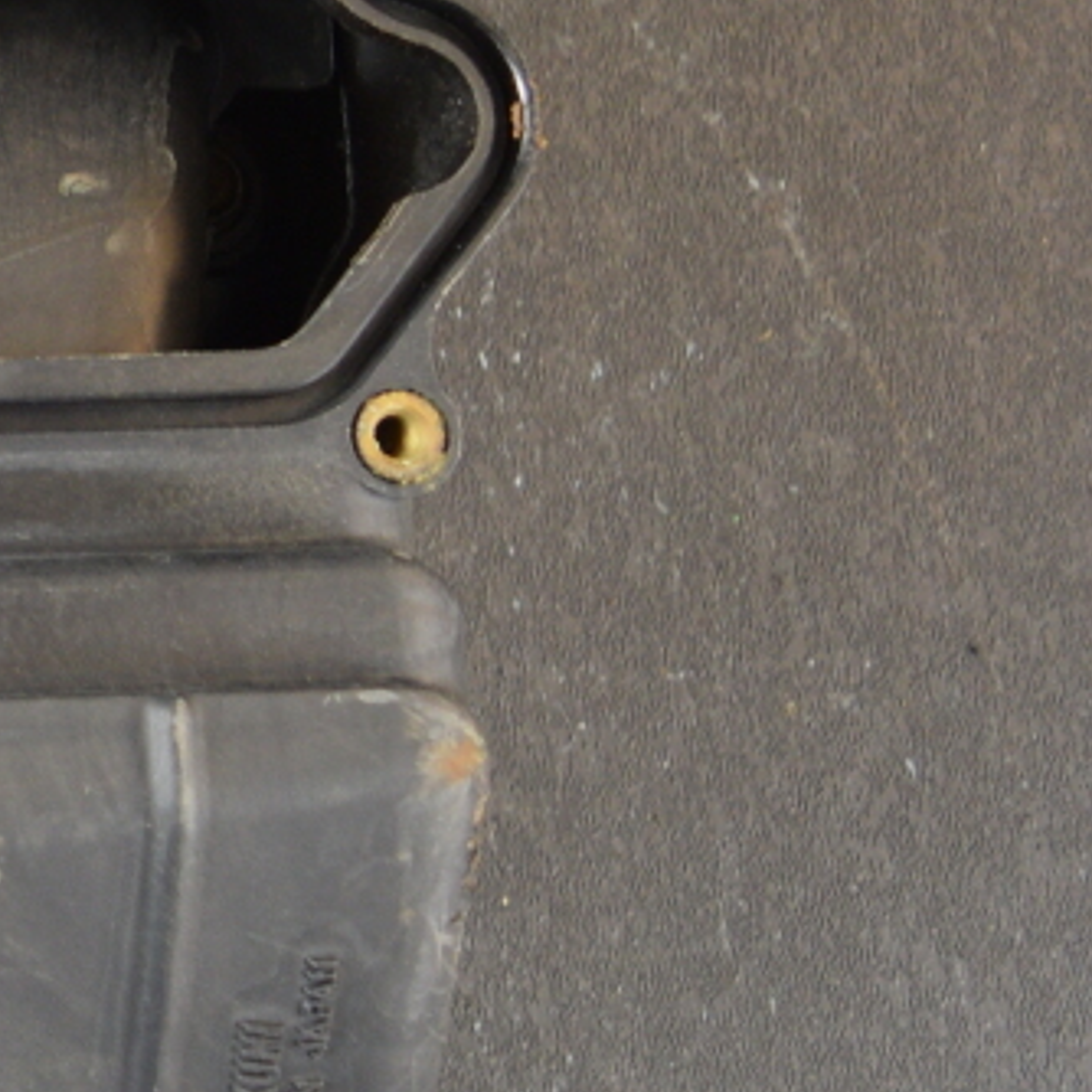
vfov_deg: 14.2
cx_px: -1327
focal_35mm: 122
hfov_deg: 12.1
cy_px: 229
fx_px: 4354
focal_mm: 20
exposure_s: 1/60
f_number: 4
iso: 400
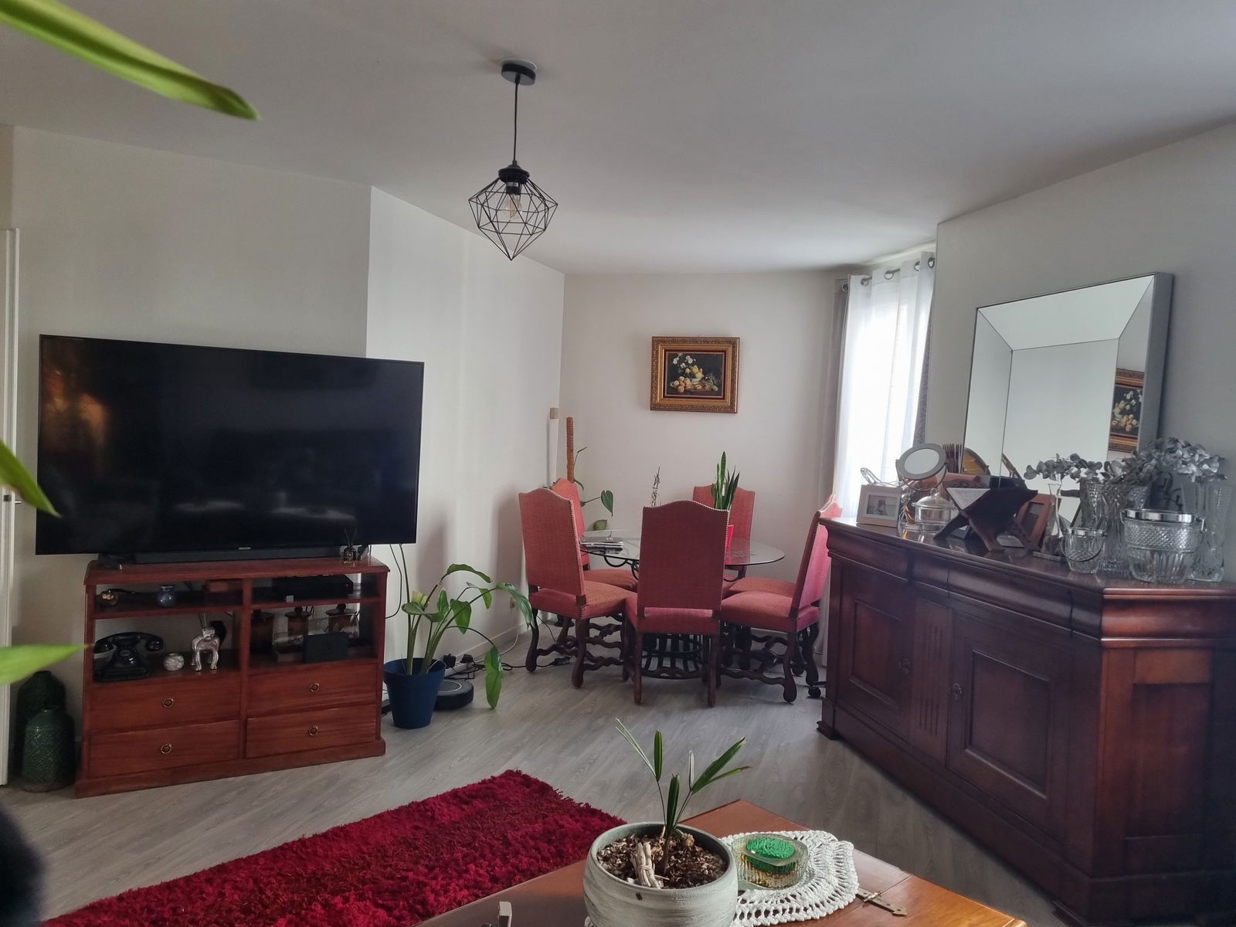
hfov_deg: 67.3
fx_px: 928
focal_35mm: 26
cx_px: 618
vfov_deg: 53.1
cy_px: 464
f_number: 1.8
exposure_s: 1/50
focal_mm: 5.4
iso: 160
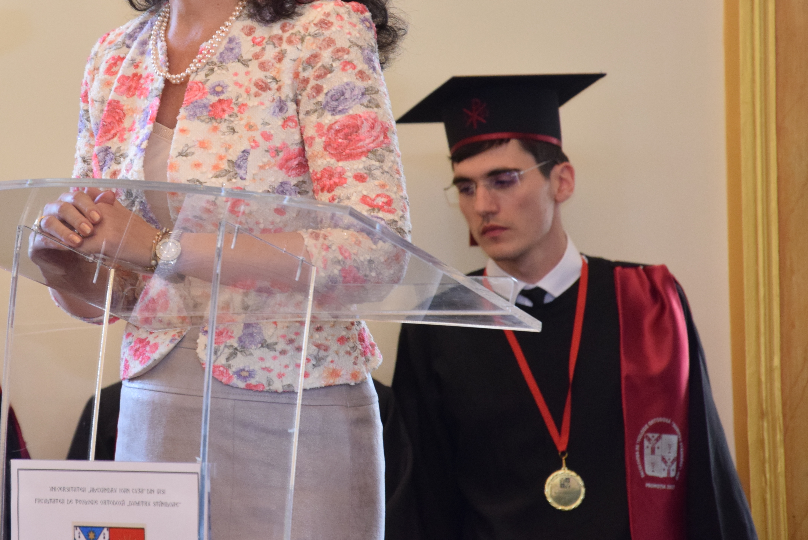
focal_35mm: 263
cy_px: 138
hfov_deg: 7.8
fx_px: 5901
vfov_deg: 5.2
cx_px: 171
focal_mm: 105
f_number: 5.6
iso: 1000
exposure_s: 1/60
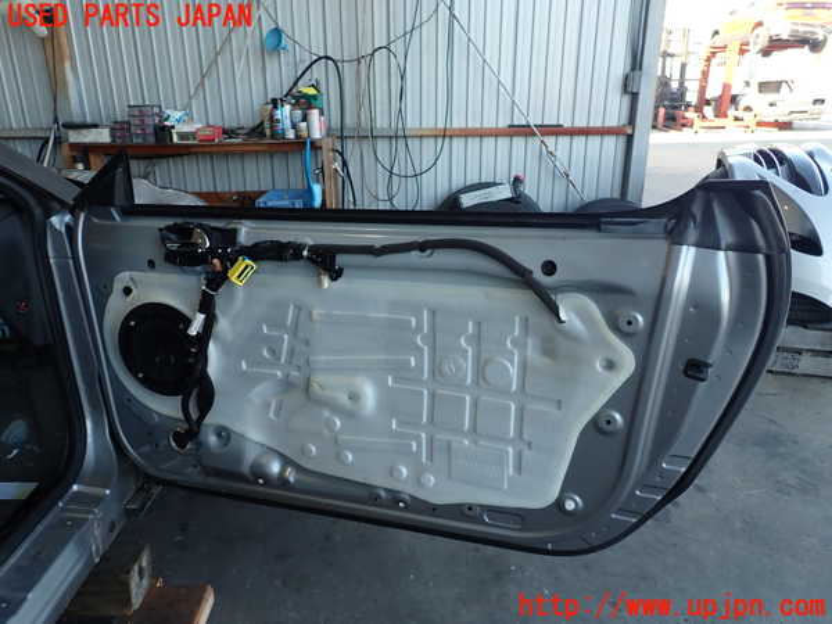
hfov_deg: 69.4
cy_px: 312
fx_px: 601
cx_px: 416
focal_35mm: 25
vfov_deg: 54.9
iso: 100
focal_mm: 4.5
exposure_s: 1/100
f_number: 2.8
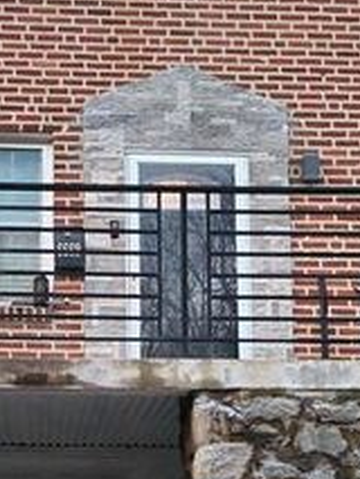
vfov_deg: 24.9
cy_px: 464
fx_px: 1039
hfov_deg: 19.4
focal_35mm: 75
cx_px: 70
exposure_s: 1/100
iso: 1085
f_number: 1.8
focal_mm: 5.56
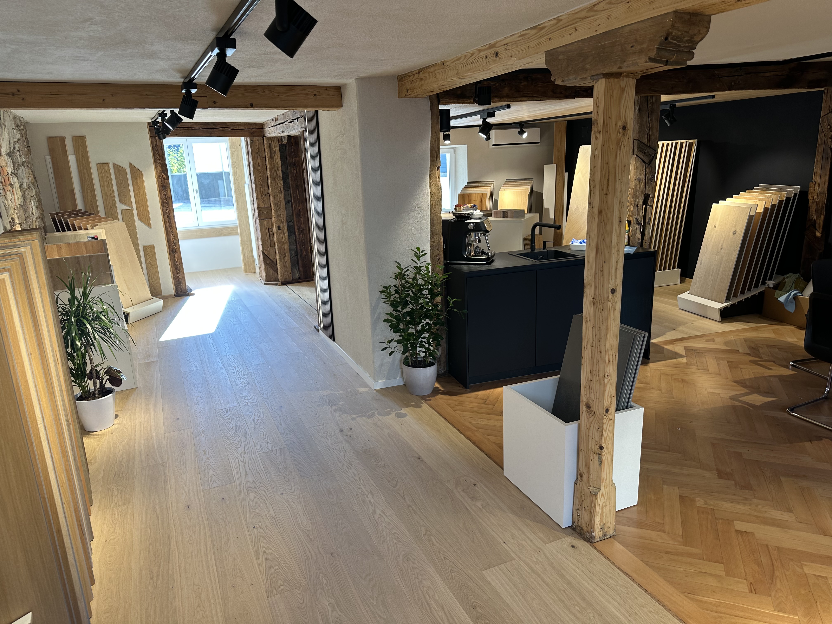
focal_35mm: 24
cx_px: 416
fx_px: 577
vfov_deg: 56.8
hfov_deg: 71.6
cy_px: 312
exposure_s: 1/100
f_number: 1.78
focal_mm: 6.86
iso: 64
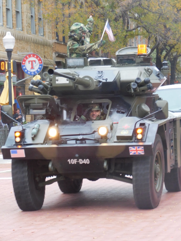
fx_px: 1185
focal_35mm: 170
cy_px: 120
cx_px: 90
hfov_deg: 8.7
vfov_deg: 11.6
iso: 200
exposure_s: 1/30
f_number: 5.3
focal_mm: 30.1
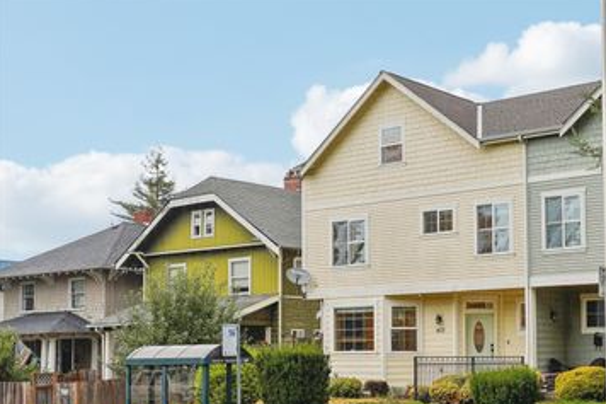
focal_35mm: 59
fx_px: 993
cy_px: 274
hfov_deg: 33.5
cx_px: 422
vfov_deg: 22.9
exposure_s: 1/60
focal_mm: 28
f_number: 8
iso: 400
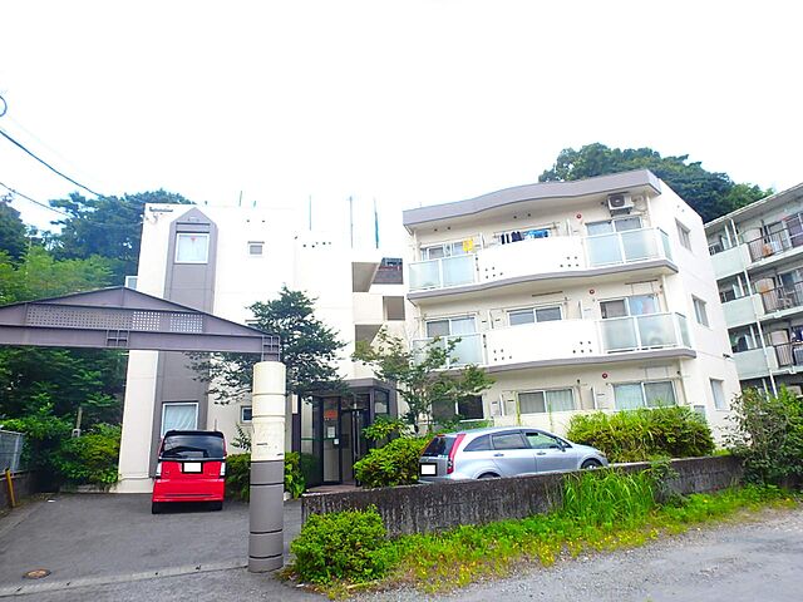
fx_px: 487
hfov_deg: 79.0
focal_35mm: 21
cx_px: 402
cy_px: 301
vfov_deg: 63.4
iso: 125
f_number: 3.5
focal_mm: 3.7
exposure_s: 1/320
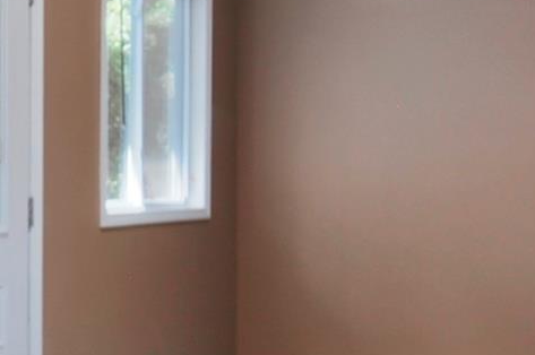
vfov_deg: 20.7
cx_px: -164
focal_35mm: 65
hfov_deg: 26.3
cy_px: 83
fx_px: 965
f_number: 14
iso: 200
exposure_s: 1/25
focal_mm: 10
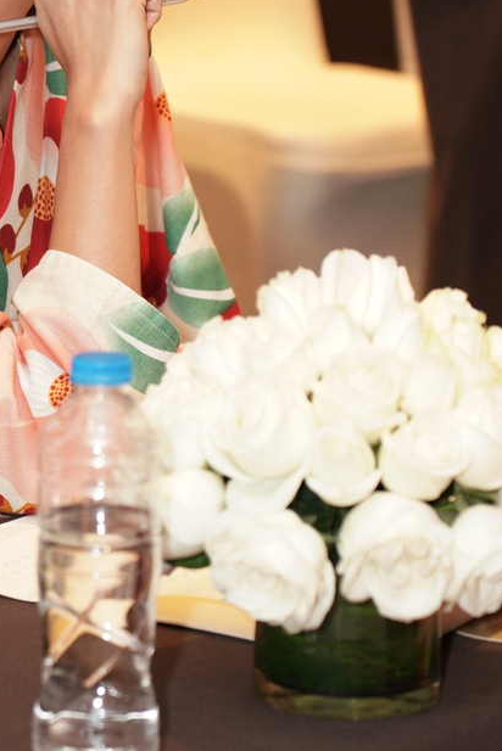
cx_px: 77
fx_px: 4889
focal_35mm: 234
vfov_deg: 8.8
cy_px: 176
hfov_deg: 5.9
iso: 1250
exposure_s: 1/125
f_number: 3.5
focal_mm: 75
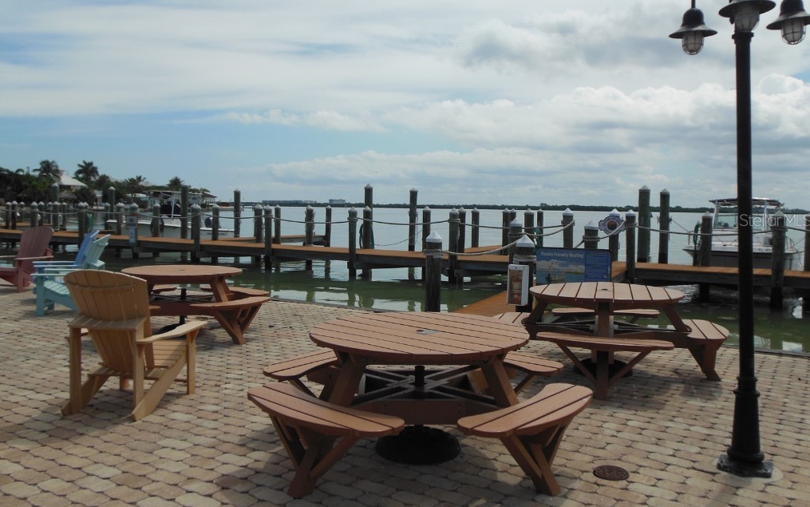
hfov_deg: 61.2
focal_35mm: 31
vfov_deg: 40.5
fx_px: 685
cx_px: 406
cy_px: 220
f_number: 6.7
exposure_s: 1/800
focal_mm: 5.2
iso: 125
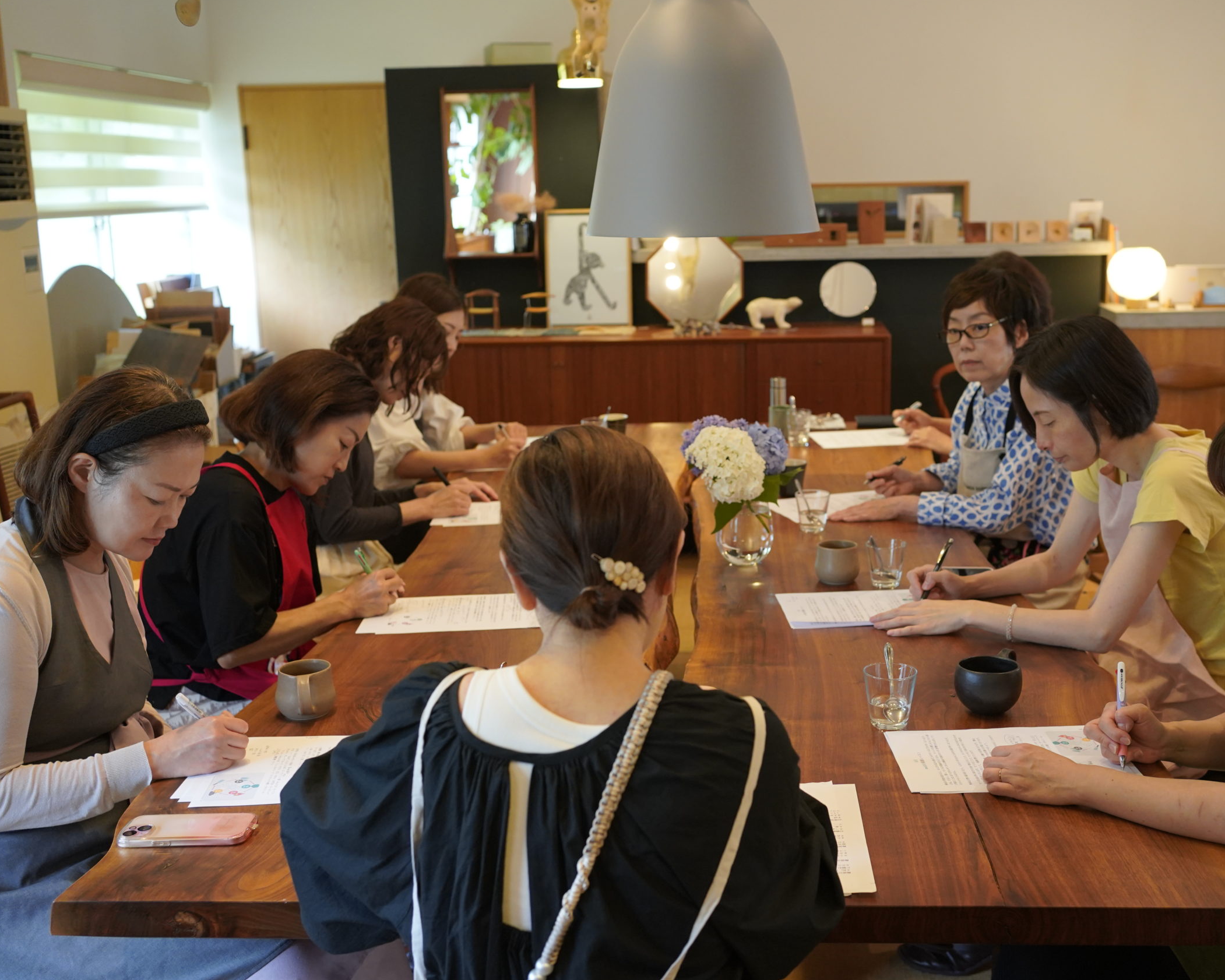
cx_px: 694
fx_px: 1450
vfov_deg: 37.3
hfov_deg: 45.7
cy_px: 493
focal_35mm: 40
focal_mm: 35
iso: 2000
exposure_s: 1/160
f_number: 4
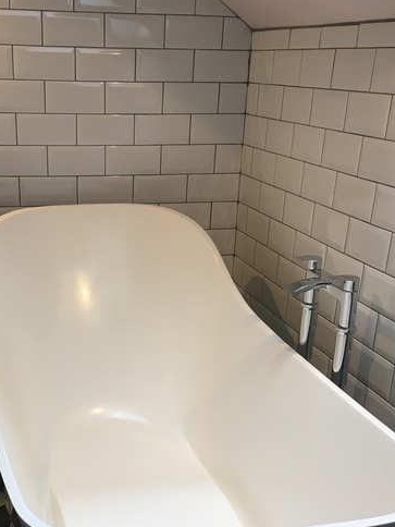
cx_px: 126
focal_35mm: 46
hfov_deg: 31.2
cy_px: 371
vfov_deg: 40.5
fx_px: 700
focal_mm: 4.15
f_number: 2.2
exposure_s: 1/33
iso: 64
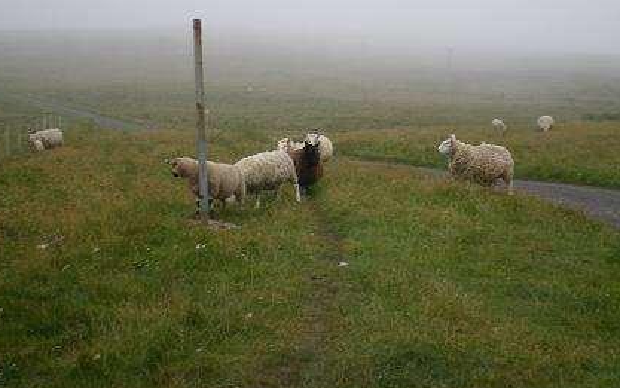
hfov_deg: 39.5
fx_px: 862
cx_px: 349
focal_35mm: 51
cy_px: 149
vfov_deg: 25.3
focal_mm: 6.3
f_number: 4.6
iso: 64
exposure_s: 1/200
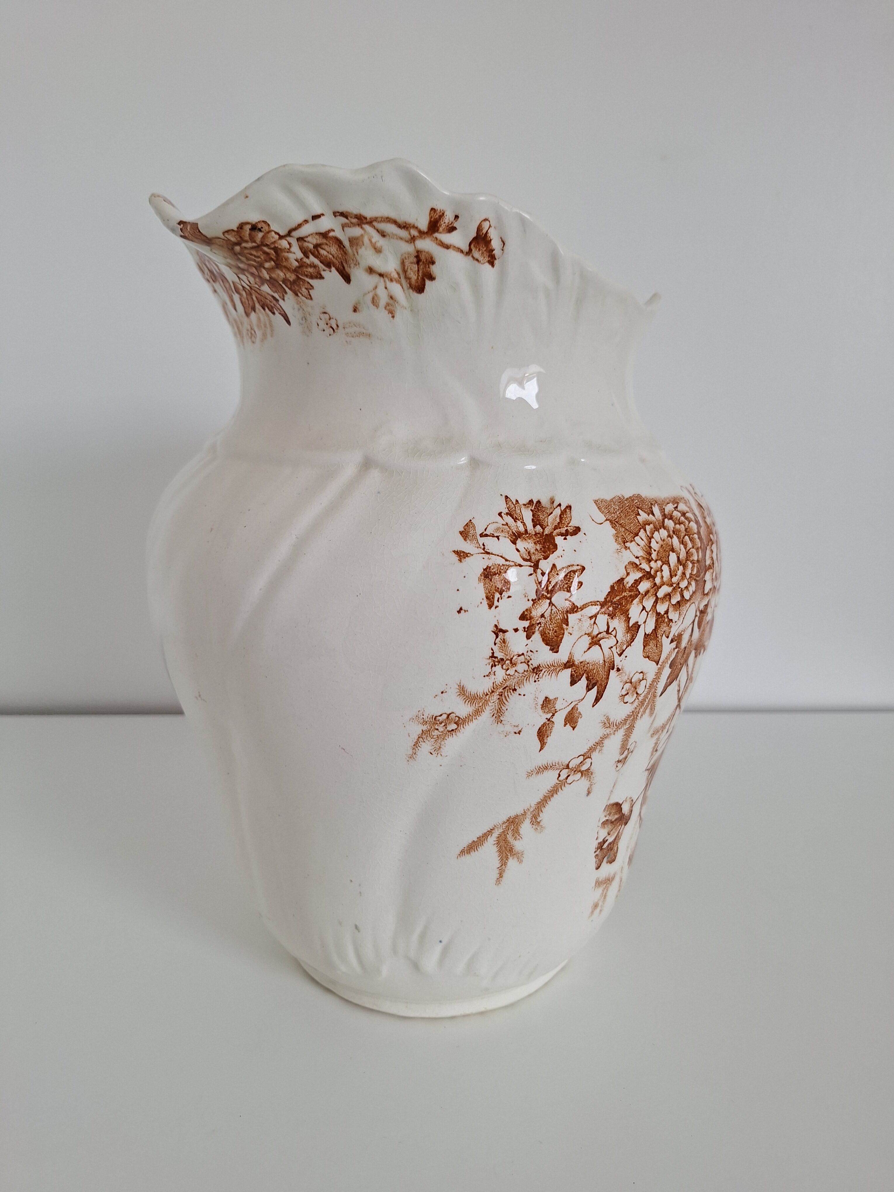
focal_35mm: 23
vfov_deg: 73.9
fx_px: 792
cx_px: 447
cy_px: 596
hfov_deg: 58.9
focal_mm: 5.54
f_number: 1.8
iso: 80
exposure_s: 1/100
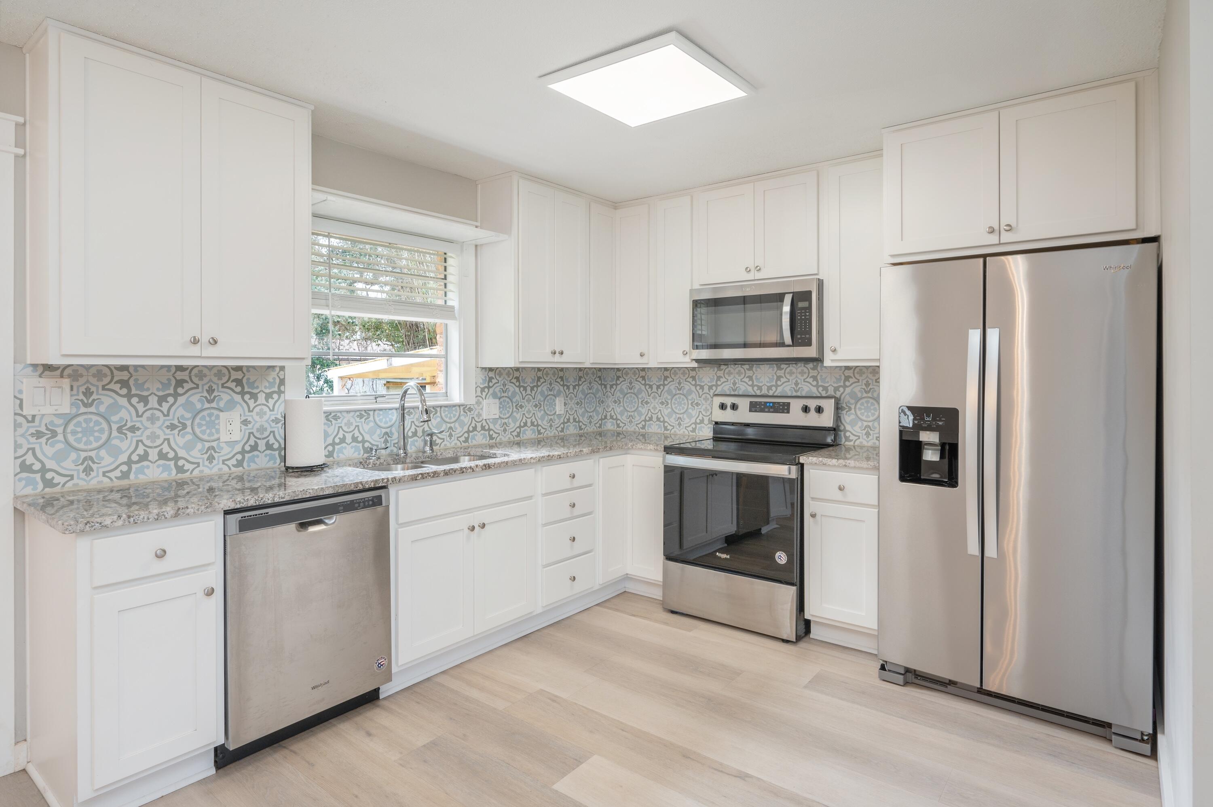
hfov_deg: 86.9
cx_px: 606
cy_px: 404
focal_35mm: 19
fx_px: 640
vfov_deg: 64.5
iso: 320
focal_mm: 19
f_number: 9
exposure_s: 1/30
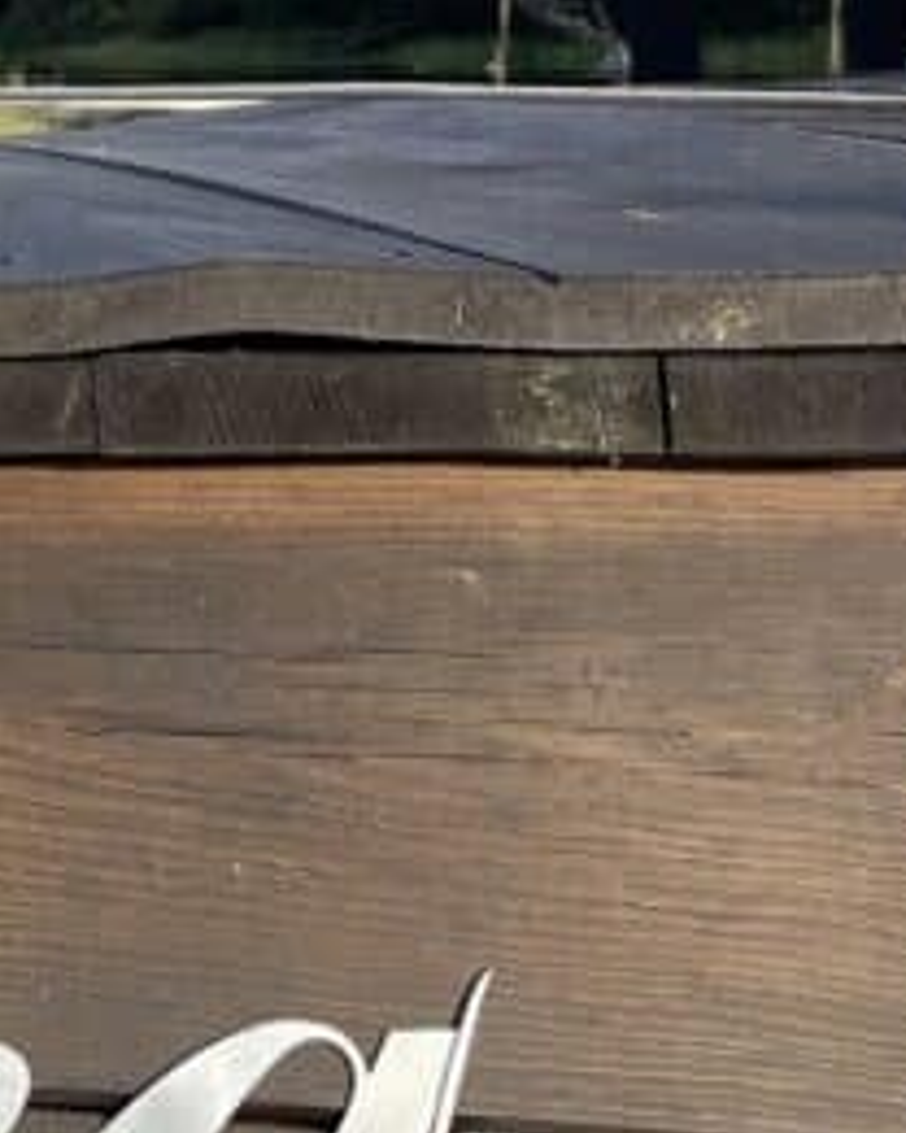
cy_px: -113
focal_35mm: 96
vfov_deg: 19.1
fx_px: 3218
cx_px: -492
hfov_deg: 14.8
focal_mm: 5.1
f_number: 1.6
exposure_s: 1/2288
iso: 32
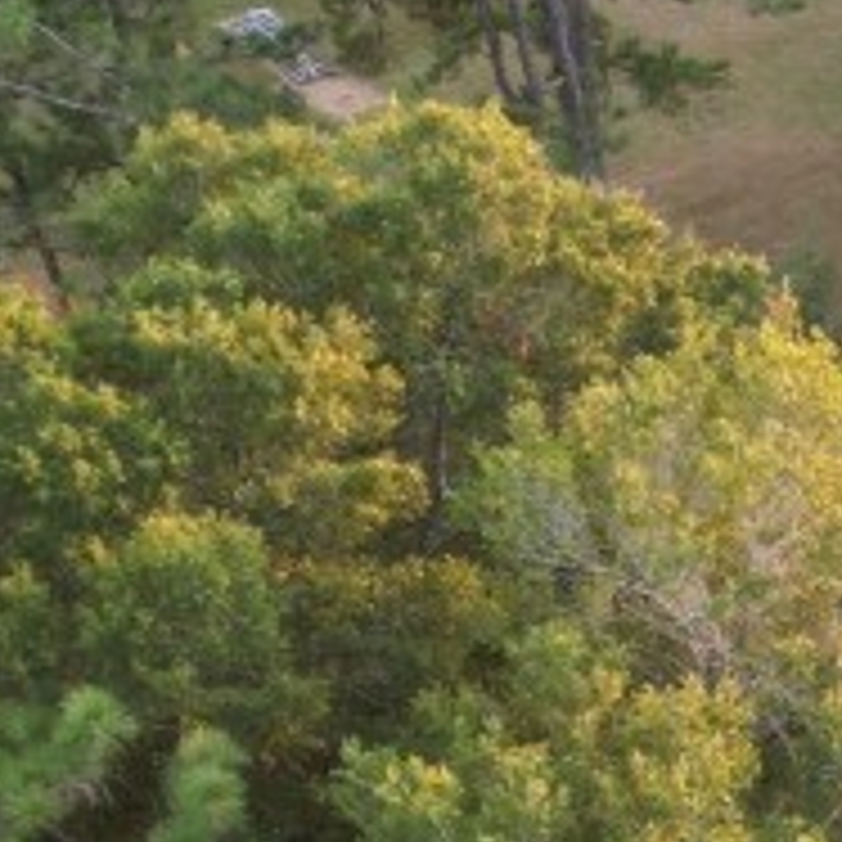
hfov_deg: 13.6
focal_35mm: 116
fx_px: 3192
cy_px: 1031
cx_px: 1468
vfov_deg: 14.5
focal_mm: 6.72
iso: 100
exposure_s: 1/15
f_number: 1.7
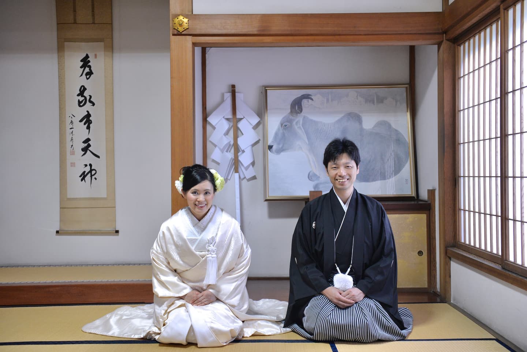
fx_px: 586
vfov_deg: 33.4
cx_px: 264
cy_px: 176
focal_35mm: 40
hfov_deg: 48.4
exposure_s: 1/80
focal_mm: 40
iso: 2000
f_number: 4
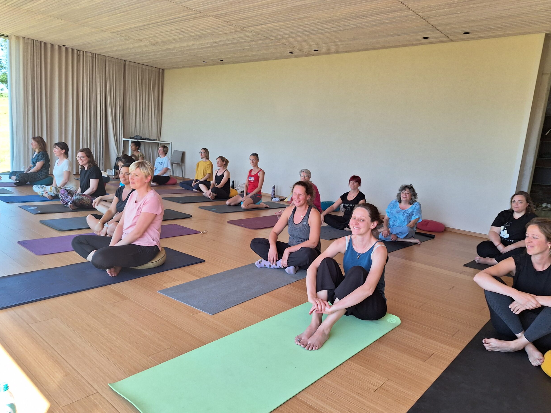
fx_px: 382
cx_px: 286
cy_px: 210
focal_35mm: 24
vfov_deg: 56.8
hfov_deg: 71.6
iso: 40
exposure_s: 1/255
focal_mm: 5.54
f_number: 1.8
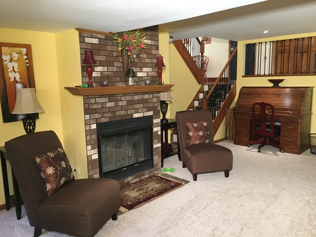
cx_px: 158
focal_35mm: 29
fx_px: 265
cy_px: 118
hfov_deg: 61.7
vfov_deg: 48.2
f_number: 2.2
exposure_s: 1/30
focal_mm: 4.15
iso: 125
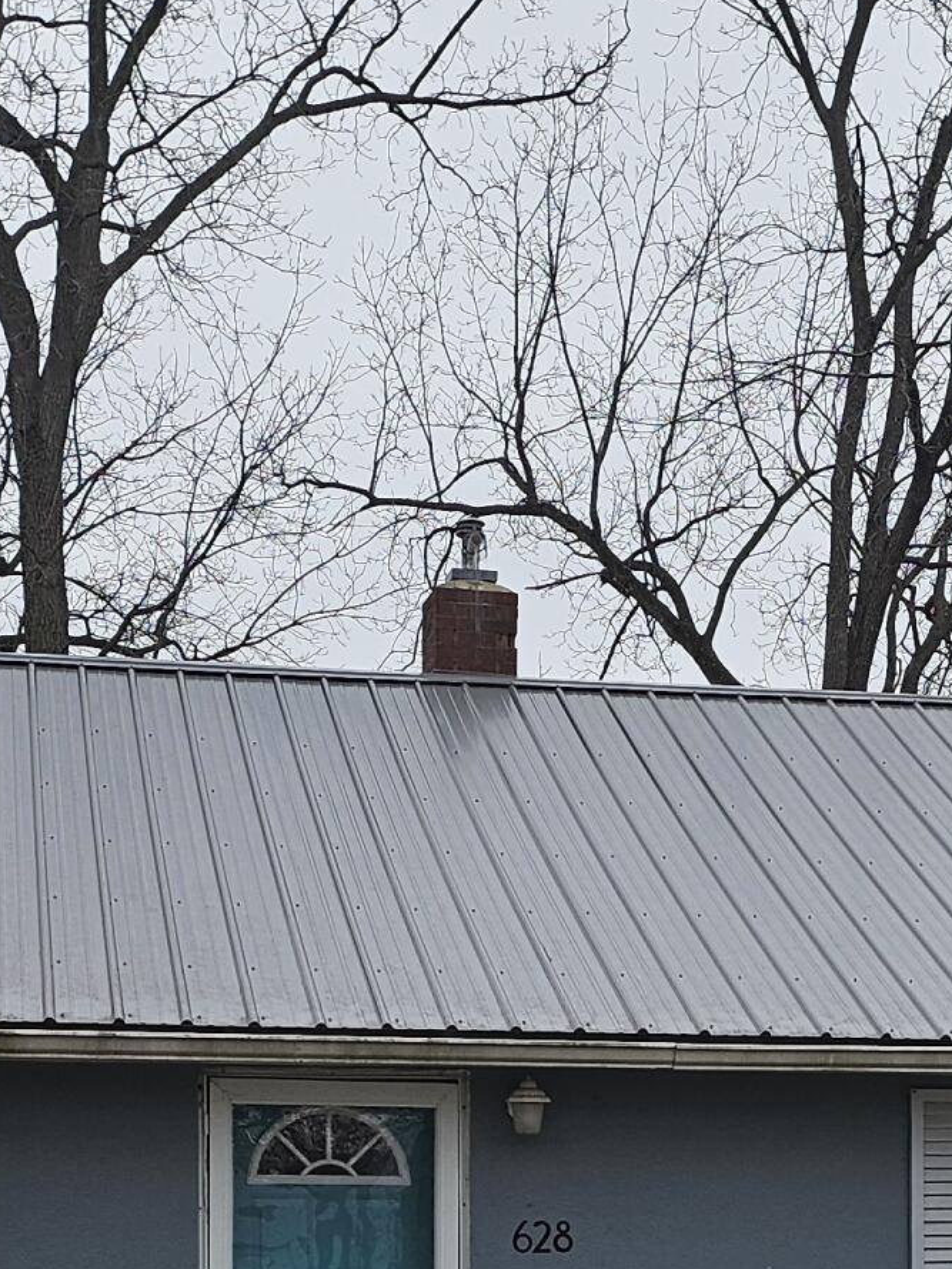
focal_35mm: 81
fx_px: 2969
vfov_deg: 23.1
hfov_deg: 18.0
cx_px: 779
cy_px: 1269
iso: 50
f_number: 1.8
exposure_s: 1/684
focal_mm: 5
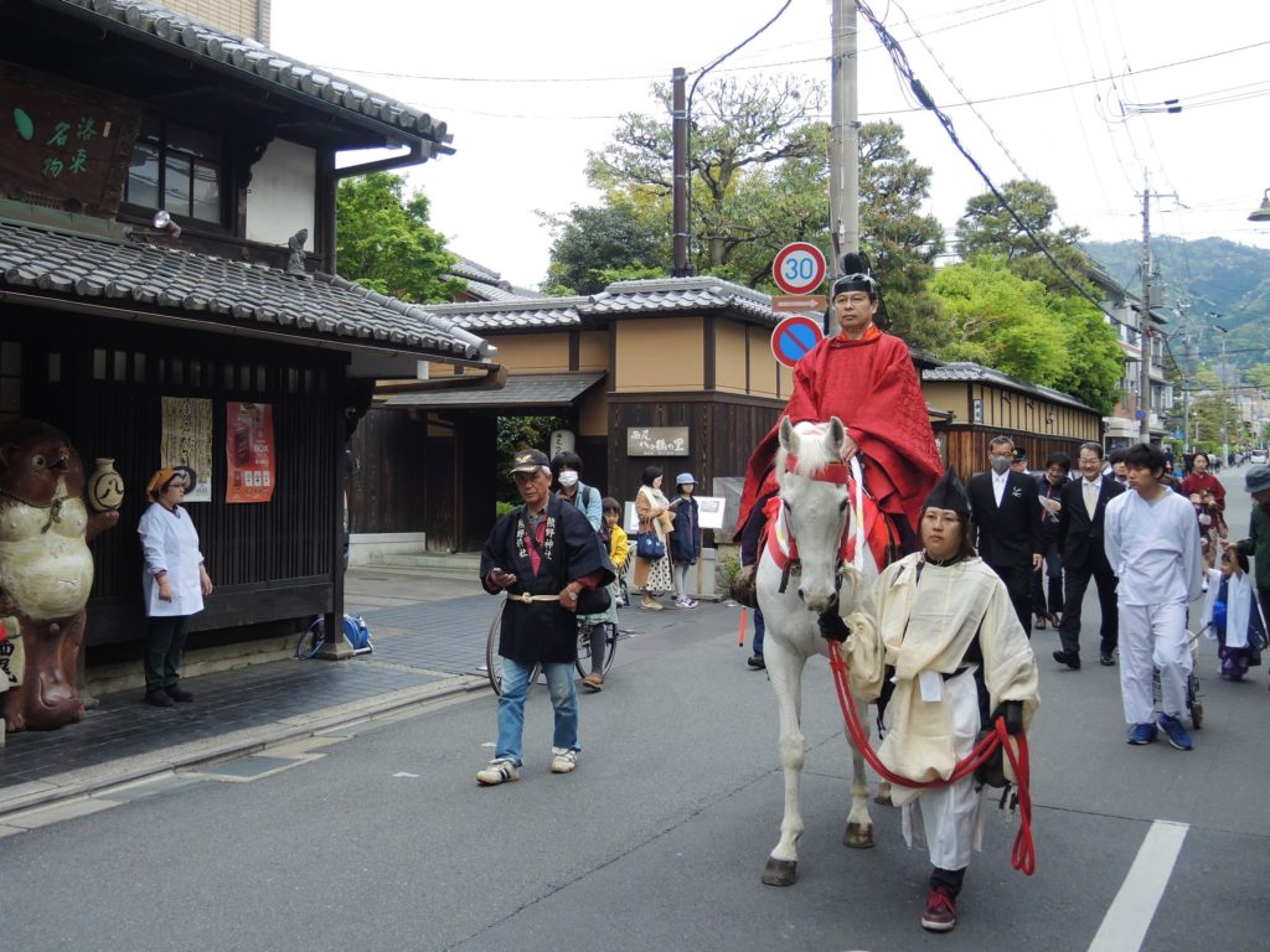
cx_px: 635
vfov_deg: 49.7
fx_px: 1027
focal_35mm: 28
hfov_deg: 63.4
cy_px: 476
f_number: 2
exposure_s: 1/800
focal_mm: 6
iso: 80
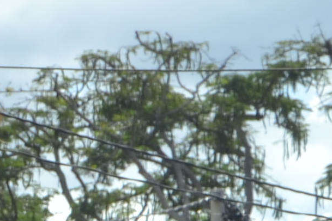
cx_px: -778
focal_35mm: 624
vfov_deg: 2.2
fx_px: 5752
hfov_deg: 3.2
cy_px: 677
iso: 100
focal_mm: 55
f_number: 7.1
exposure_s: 1/200
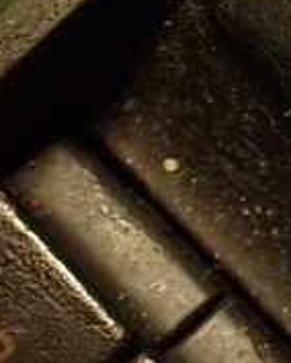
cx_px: 502
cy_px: 6
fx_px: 1064
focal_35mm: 99
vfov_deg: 18.9
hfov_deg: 14.0
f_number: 2.3
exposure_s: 1/30
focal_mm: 5.4
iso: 400
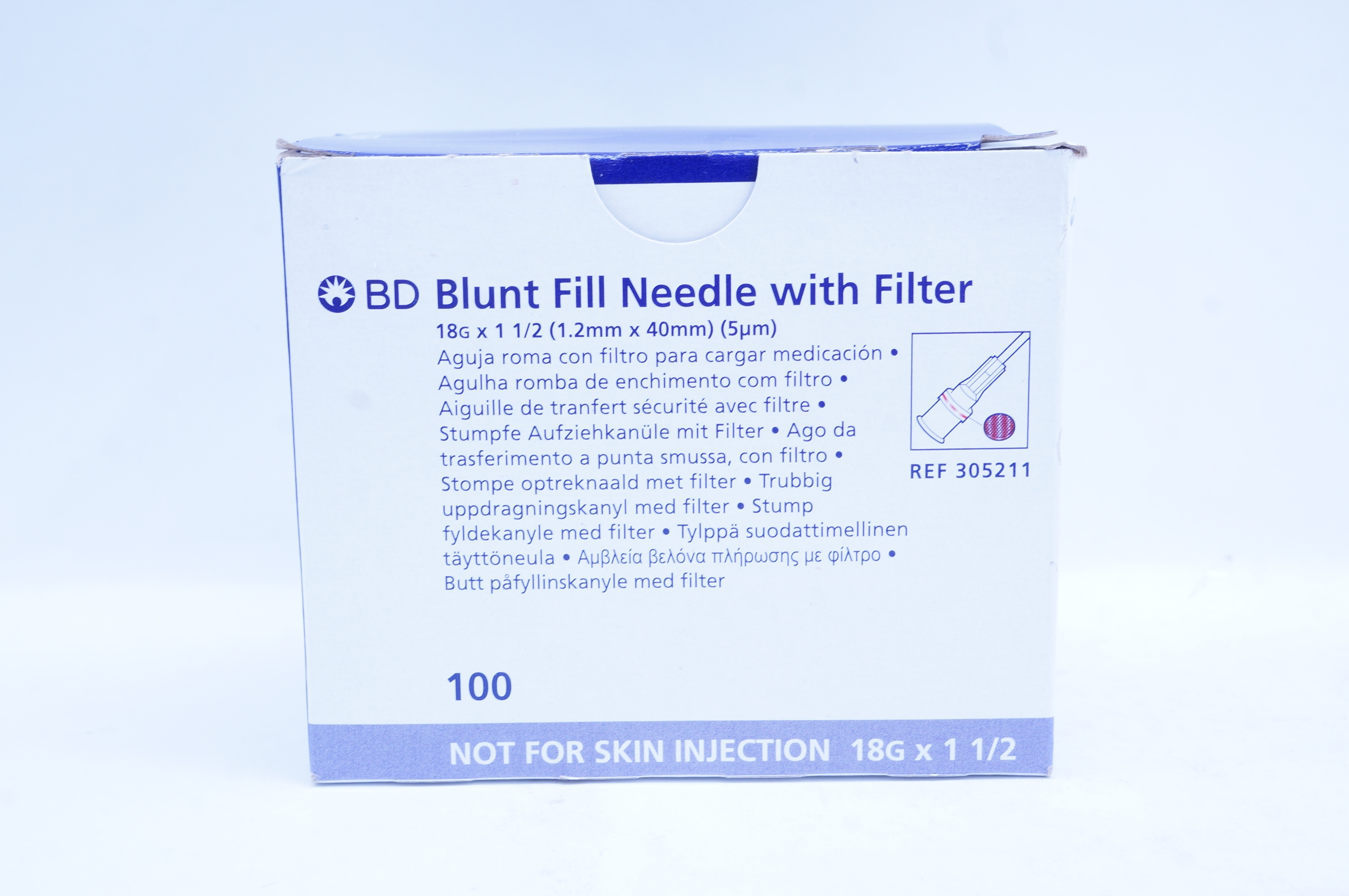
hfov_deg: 38.9
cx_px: 674
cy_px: 448
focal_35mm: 51
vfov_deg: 26.4
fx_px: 1909
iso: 400
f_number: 11
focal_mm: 34
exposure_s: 1/13
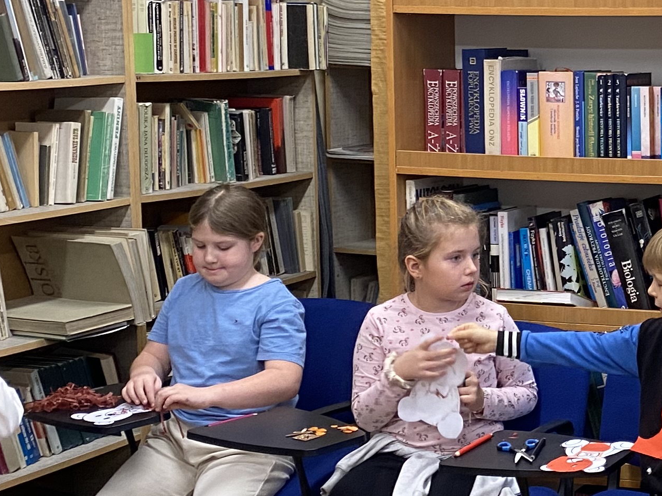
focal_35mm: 83
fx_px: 1587
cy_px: 218
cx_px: 791
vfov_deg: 17.8
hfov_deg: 21.8
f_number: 1.8
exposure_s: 1/60
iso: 125
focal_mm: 4.25
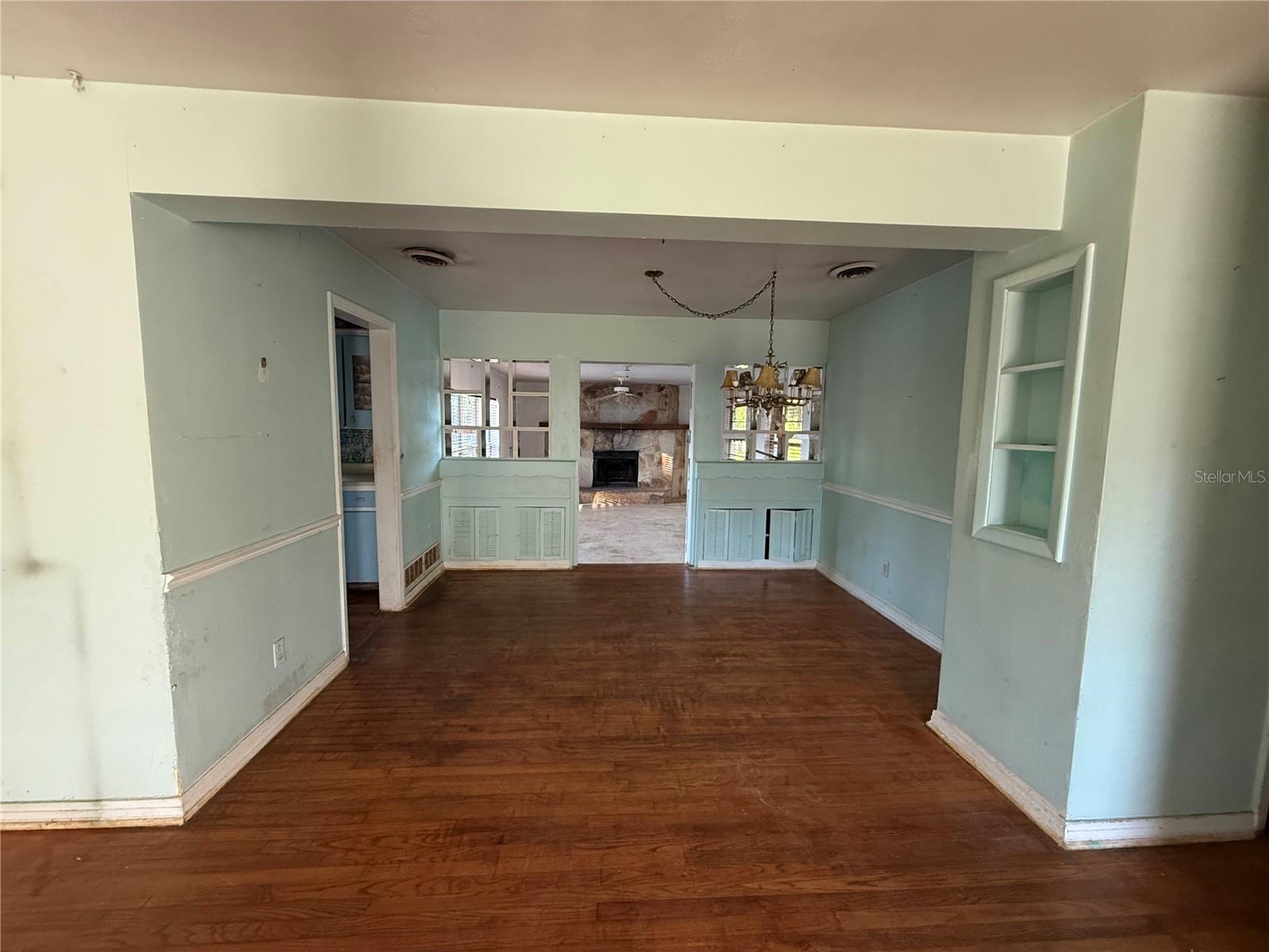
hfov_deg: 102.1
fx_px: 513
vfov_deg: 85.7
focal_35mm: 14
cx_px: 634
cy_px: 476
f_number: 2.2
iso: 400
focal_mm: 2.22
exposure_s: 1/69
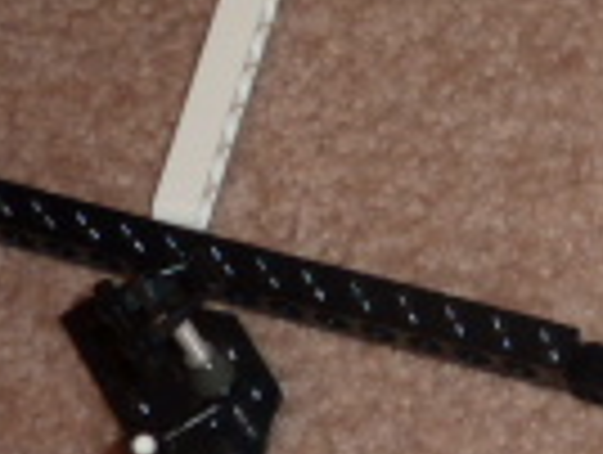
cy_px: -13
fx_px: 2077
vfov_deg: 12.3
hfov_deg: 15.6
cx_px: 801
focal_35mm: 119
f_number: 3.3
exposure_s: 1/30
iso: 100
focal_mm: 4.1
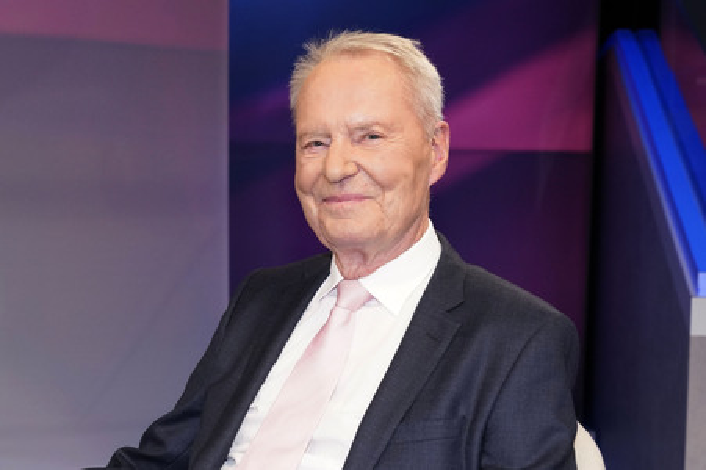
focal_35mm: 44
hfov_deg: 44.5
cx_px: 353
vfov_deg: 30.5
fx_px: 862
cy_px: 235
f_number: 5
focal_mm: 44
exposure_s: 1/160
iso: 2000
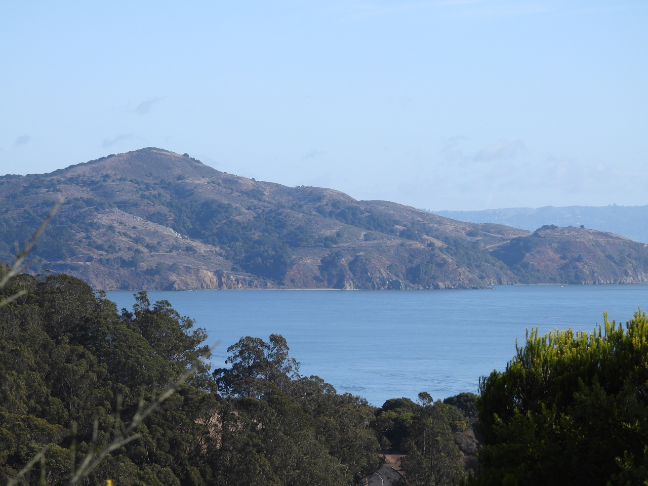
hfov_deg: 13.2
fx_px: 2808
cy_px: 243
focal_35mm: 150
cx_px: 324
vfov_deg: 9.9
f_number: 4.5
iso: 100
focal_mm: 26.8
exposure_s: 1/640
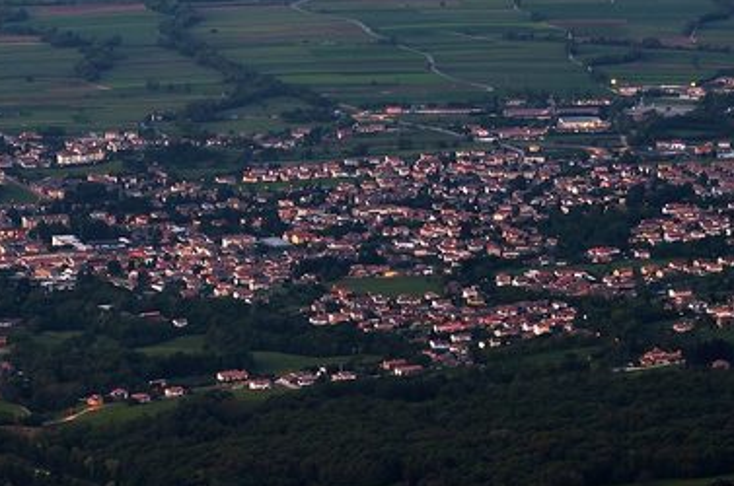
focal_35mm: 239
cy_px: 322
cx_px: 230
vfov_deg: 5.7
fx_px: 4865
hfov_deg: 8.6
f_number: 8
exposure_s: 1.2
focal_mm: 99.8
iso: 250
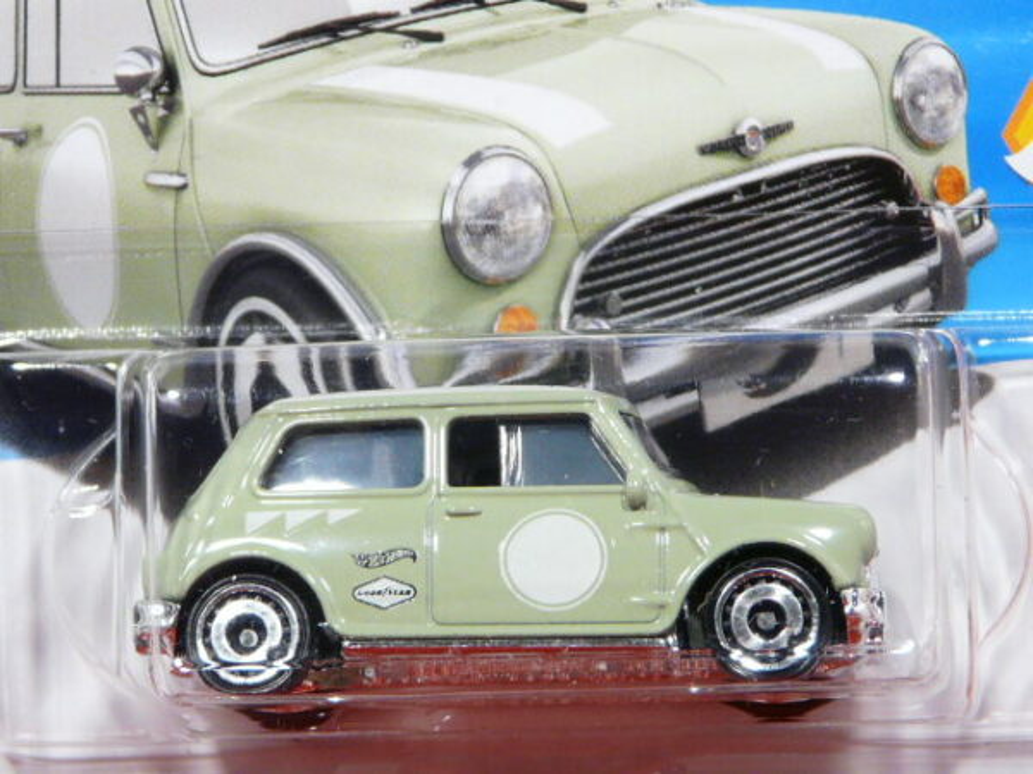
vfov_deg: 8.5
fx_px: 5192
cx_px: 516
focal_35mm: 174
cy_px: 387
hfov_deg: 11.4
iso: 200
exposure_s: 1/50
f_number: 3.6
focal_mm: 18
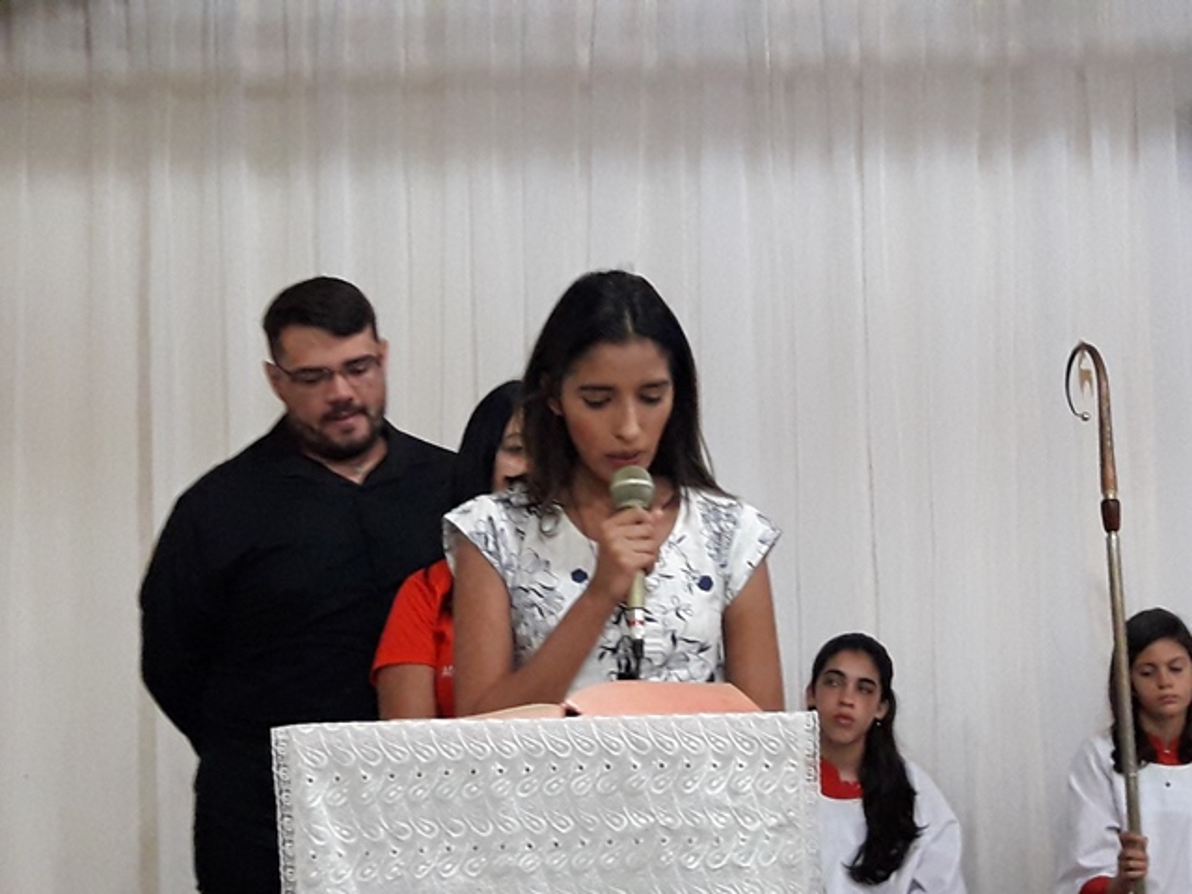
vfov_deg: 49.7
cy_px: 447
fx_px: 964
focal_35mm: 28
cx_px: 596
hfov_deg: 63.4
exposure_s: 1/24
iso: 250
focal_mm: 3.7
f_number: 1.9
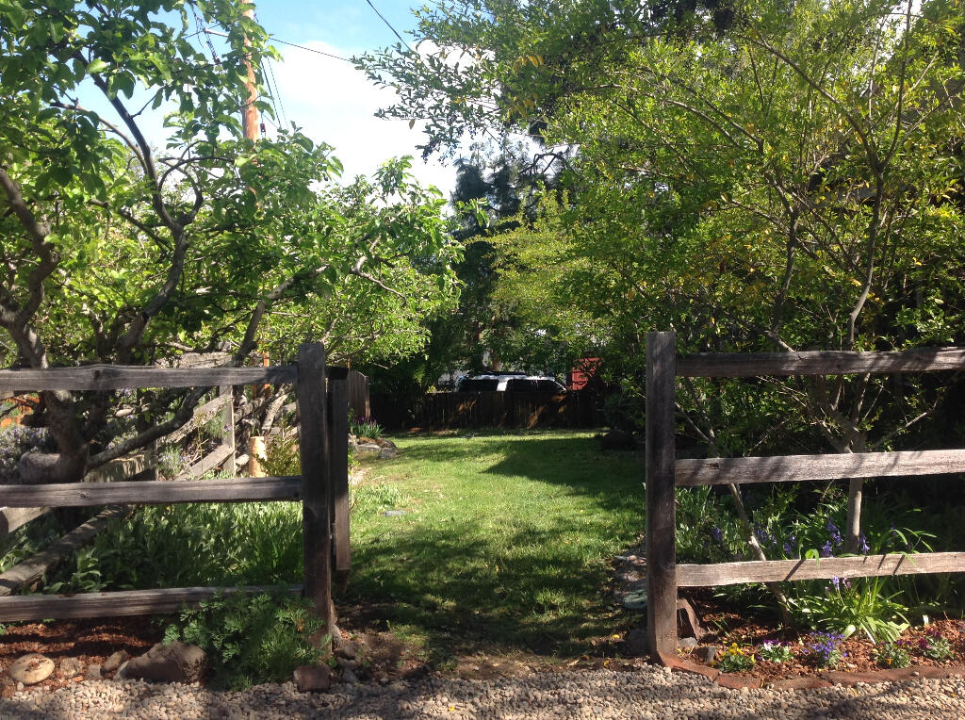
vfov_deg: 40.6
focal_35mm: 35
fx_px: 974
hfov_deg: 52.7
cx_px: 482
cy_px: 360
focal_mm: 4.28
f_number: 2.4
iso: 50
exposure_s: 1/657
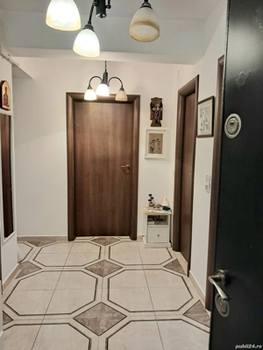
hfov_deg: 51.4
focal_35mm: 27
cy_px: 175
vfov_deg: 65.3
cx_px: 132
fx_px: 274
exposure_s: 1/50
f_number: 1.8
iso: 200
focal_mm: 4
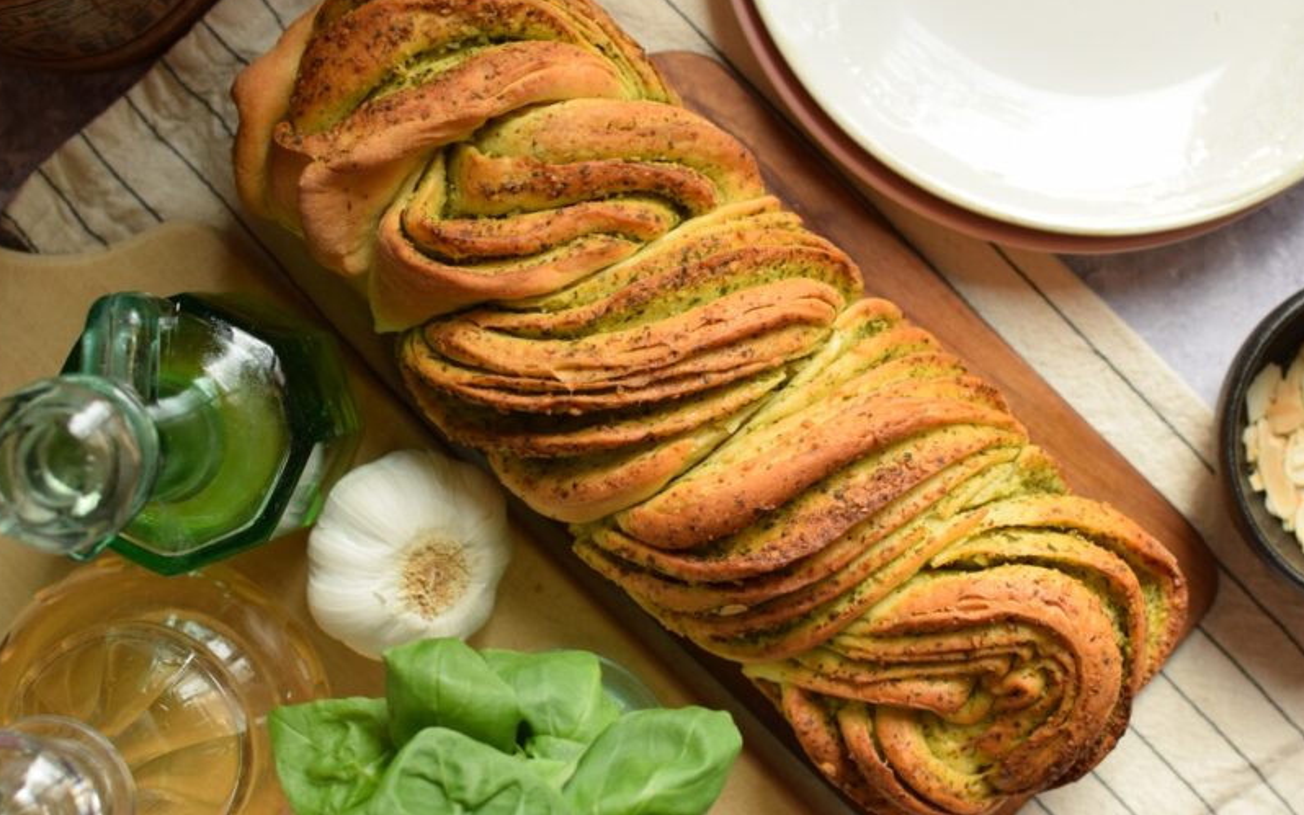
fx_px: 2440
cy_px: 405
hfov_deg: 29.9
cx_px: 734
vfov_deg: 19.0
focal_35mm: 69
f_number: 4
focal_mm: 35
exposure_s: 1/100
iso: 400
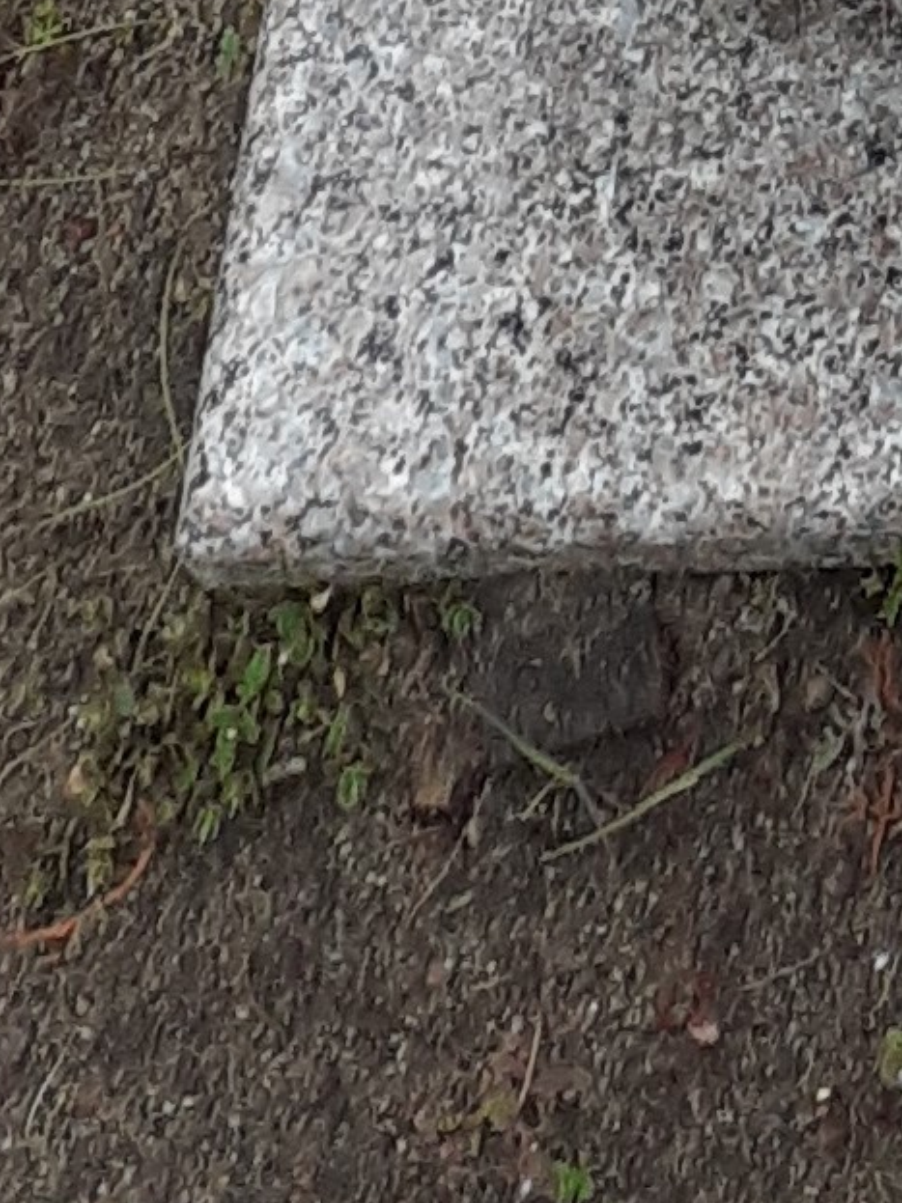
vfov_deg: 8.7
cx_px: 2132
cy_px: -2644
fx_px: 6221
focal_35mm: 179
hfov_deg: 7.7
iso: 40
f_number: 1.9
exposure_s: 1/274
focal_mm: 3.6
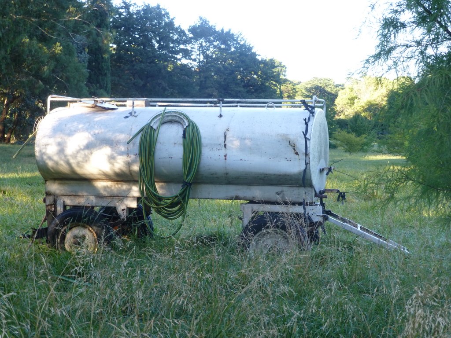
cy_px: 169
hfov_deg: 29.4
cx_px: 226
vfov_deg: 22.3
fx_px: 860
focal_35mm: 66
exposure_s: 1/60
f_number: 4.9
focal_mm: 11.7
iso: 160
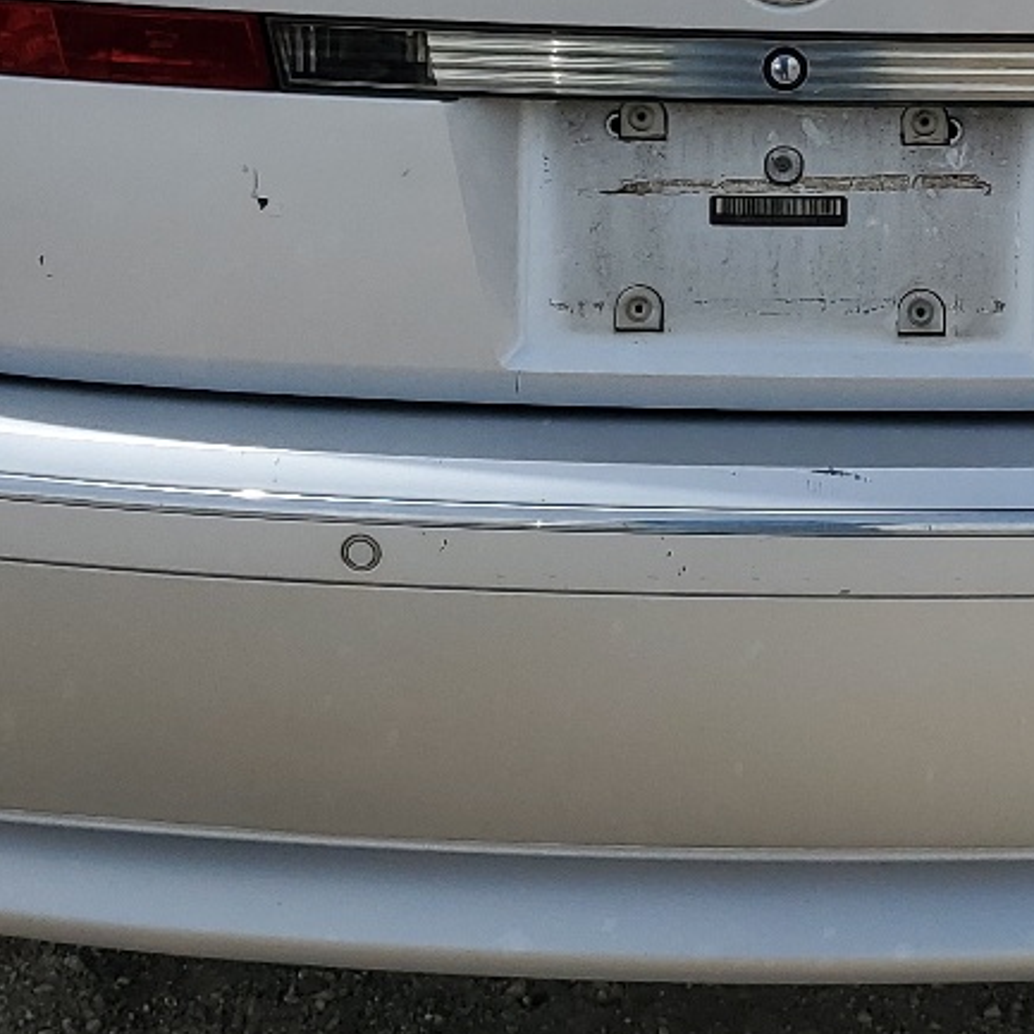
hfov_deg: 20.2
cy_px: 48
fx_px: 2873
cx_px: 838
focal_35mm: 85
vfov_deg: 19.9
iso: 50
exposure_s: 1/5000
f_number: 1.5
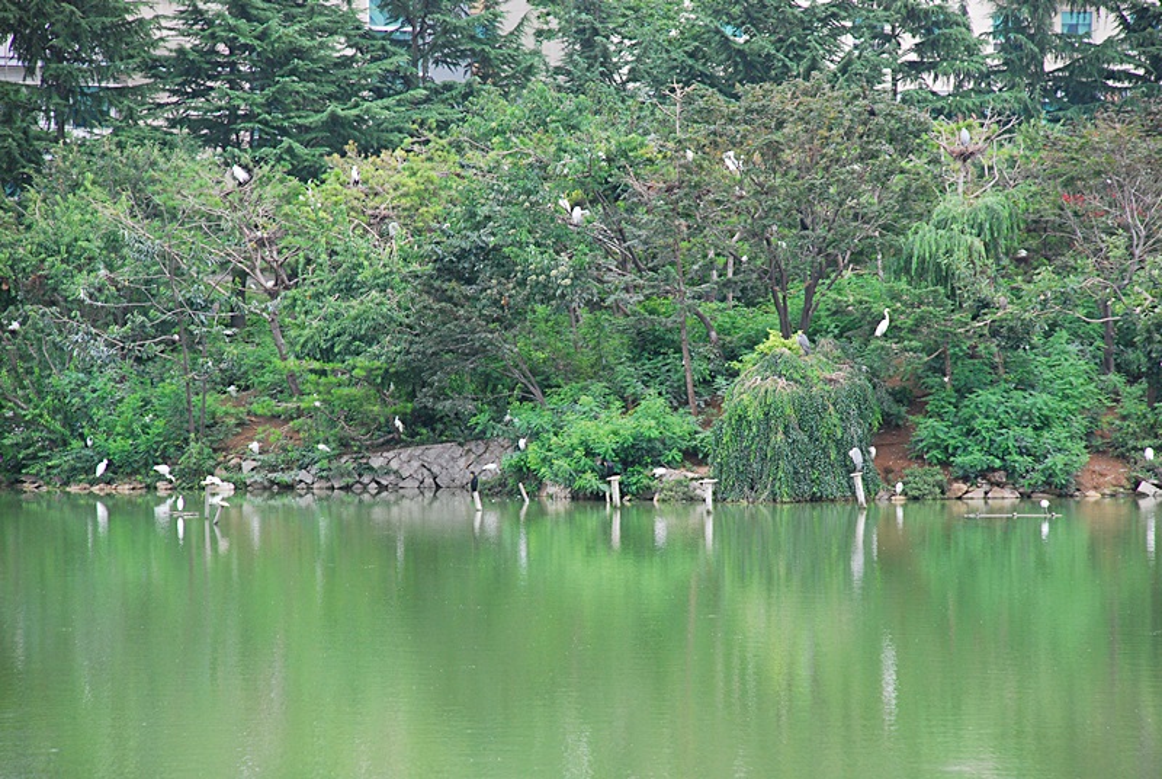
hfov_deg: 11.0
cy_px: 390
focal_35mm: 188
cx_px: 581
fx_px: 6061
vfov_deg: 7.3
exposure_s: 1/250
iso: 400
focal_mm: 125
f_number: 6.3
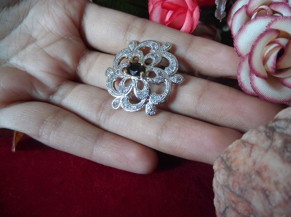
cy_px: 108
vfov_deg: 54.8
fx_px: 210
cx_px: 146
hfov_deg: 69.4
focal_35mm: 25
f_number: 3.5
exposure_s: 1/30
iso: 160
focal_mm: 4.5
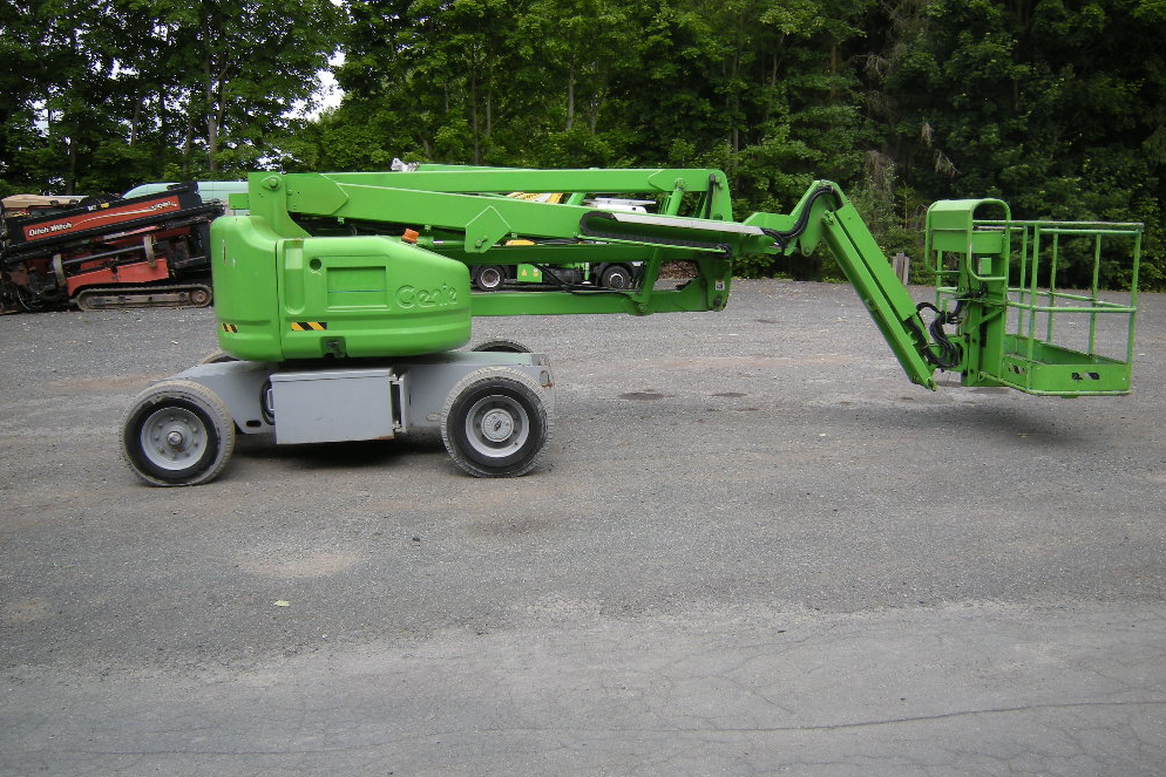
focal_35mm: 30
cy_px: 388
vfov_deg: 43.6
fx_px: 972
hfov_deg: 61.9
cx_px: 597
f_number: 2.8
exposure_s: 1/344
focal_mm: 4.7
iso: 64
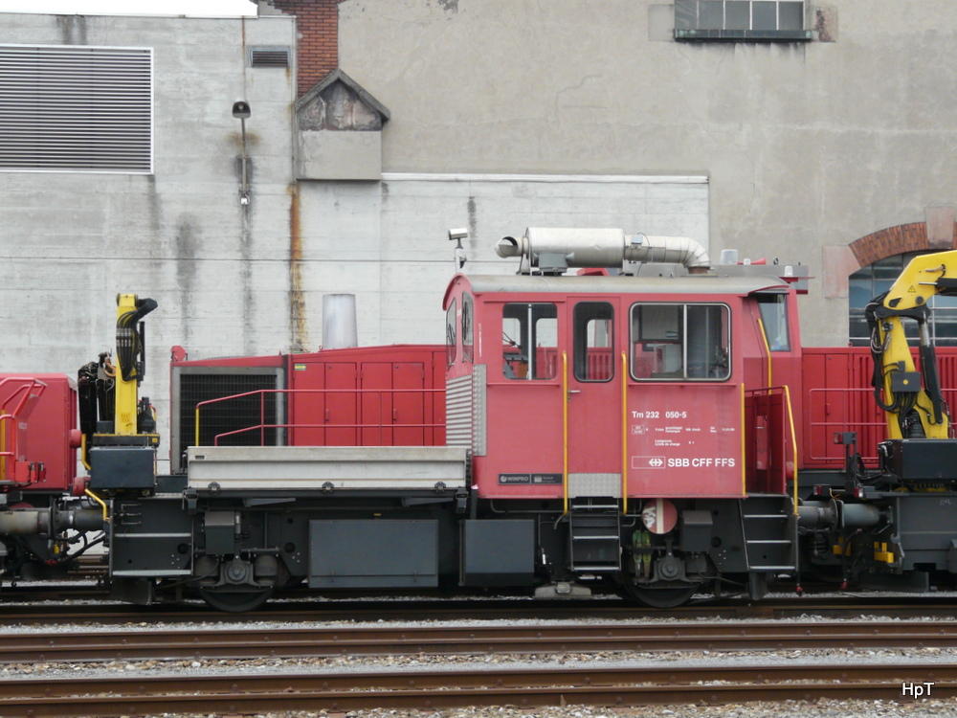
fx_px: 2239
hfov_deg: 24.1
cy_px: 359
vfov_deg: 18.2
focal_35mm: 81
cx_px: 478
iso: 160
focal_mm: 13.3
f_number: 4
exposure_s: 1/200
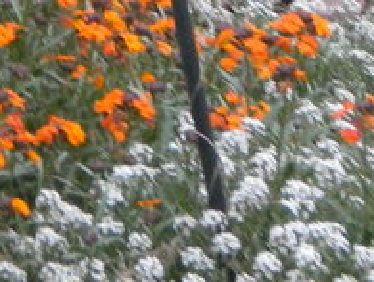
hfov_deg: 3.6
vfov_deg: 2.7
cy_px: -361
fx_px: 5953
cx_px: 127
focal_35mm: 550
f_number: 5.9
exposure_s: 1/114
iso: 125
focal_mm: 18.9
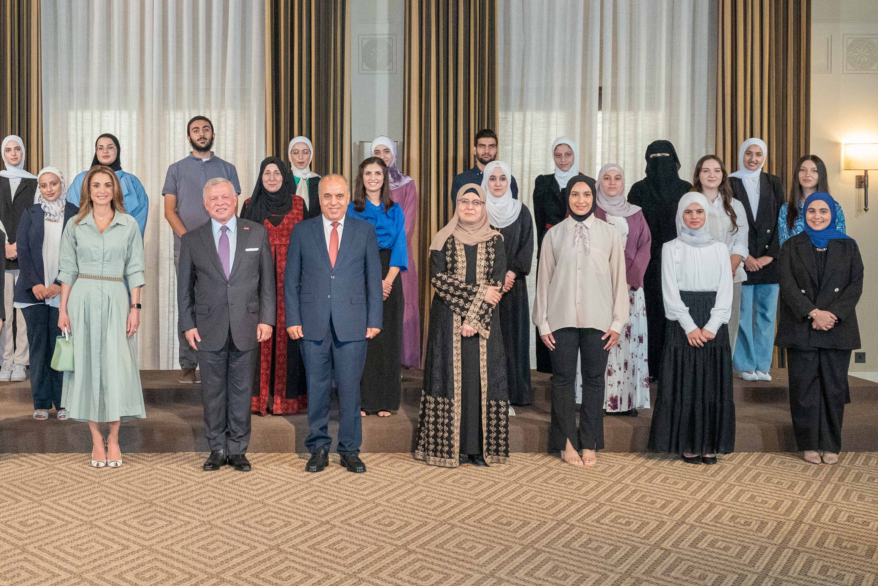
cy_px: 223
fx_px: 1366
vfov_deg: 24.1
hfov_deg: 34.3
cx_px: 147
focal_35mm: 56
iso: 4000
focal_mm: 33
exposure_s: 1/250
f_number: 2.8
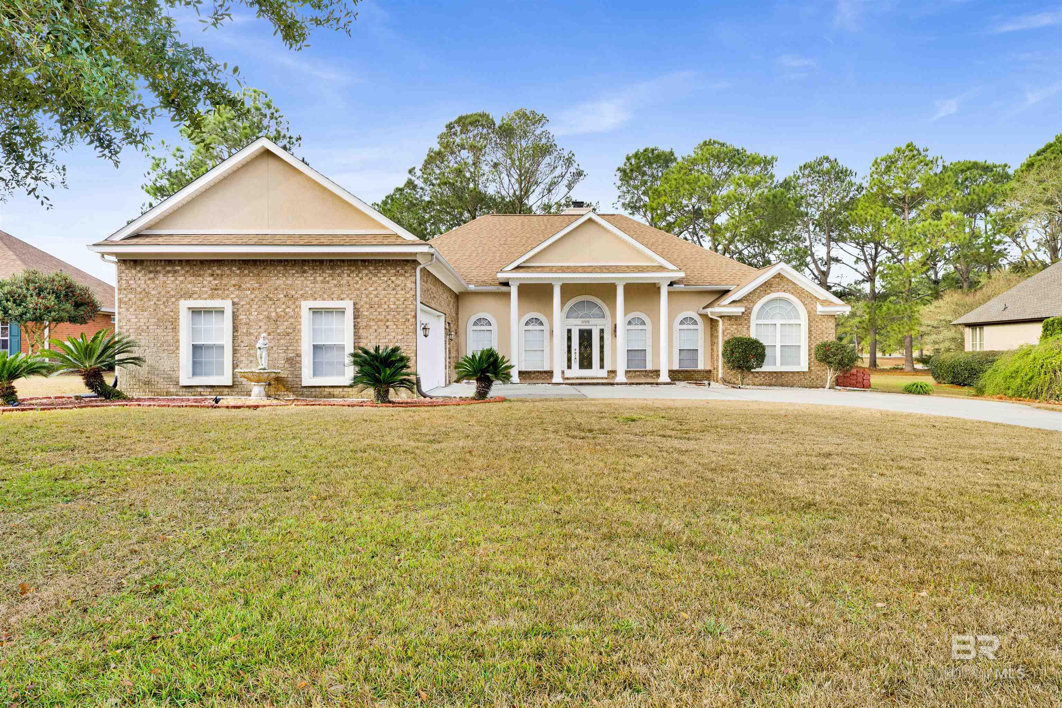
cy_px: 354
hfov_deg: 79.9
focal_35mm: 22
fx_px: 634
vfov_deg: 58.3
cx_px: 531
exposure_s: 1/200
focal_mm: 21.5
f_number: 11
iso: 500
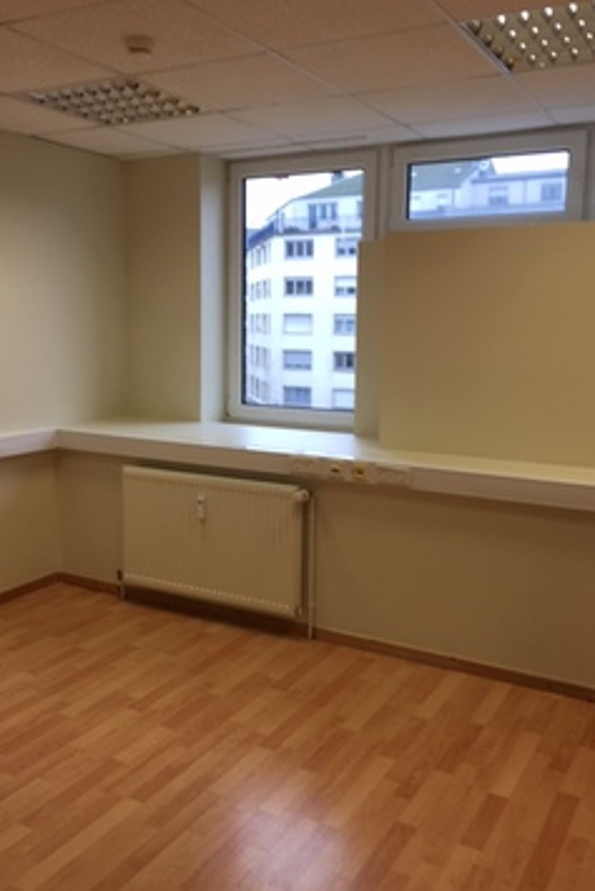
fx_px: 842
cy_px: 442
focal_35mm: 34
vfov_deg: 55.8
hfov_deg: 38.9
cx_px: 264
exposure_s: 1/50
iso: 32
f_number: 2.2
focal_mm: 4.15
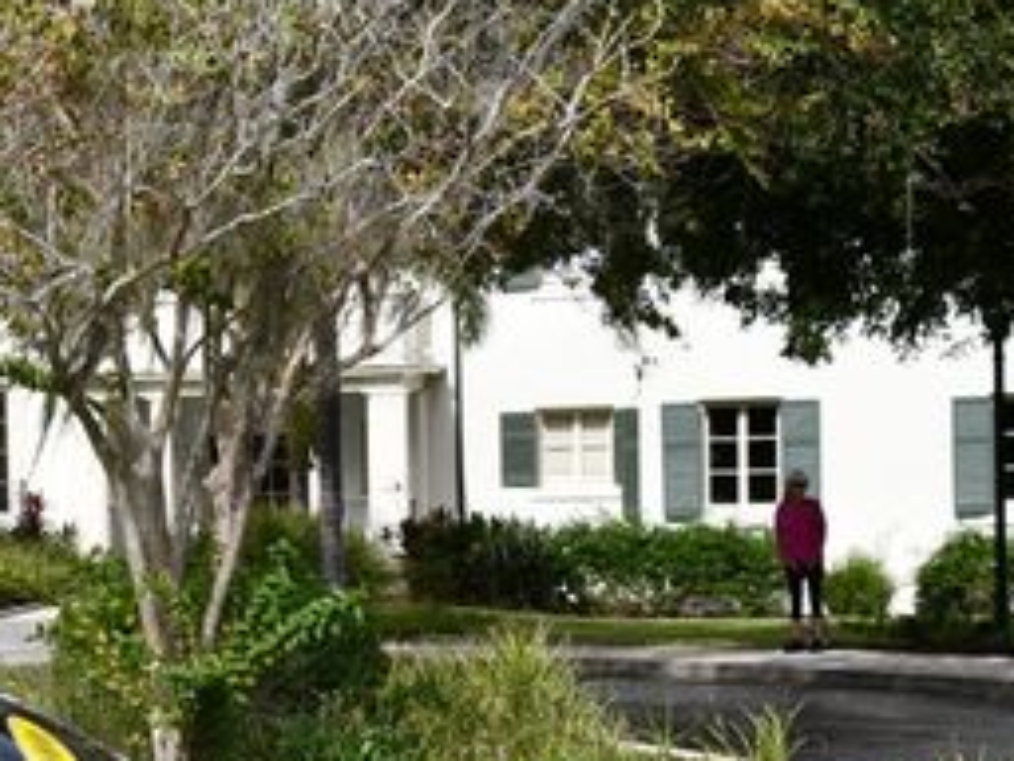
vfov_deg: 10.9
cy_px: 709
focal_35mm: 135
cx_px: -83
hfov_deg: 14.3
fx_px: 3955
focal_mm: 28
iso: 100
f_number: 9
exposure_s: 1/320
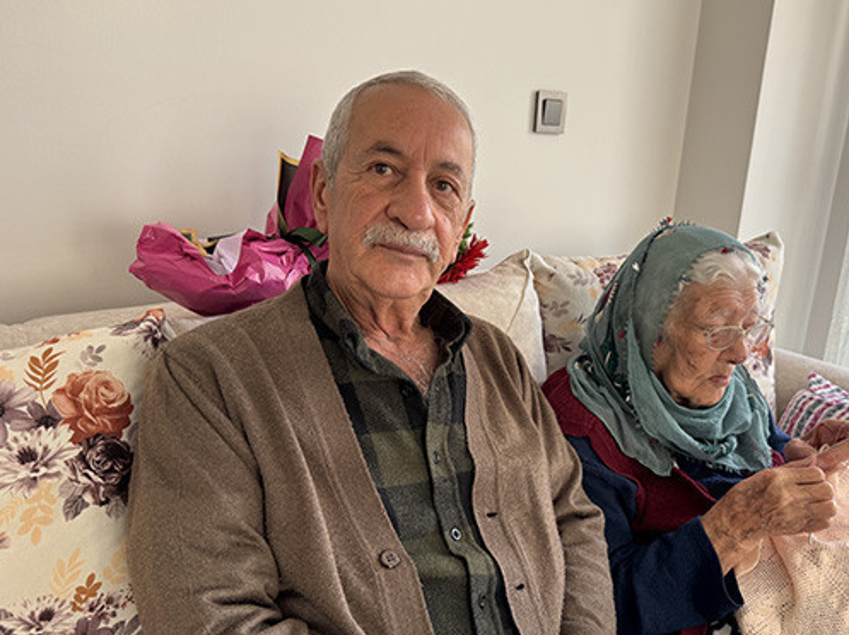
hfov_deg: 61.6
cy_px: 352
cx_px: 466
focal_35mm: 29
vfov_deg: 48.1
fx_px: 711
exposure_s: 1/121
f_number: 1.78
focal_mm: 6.76
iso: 125
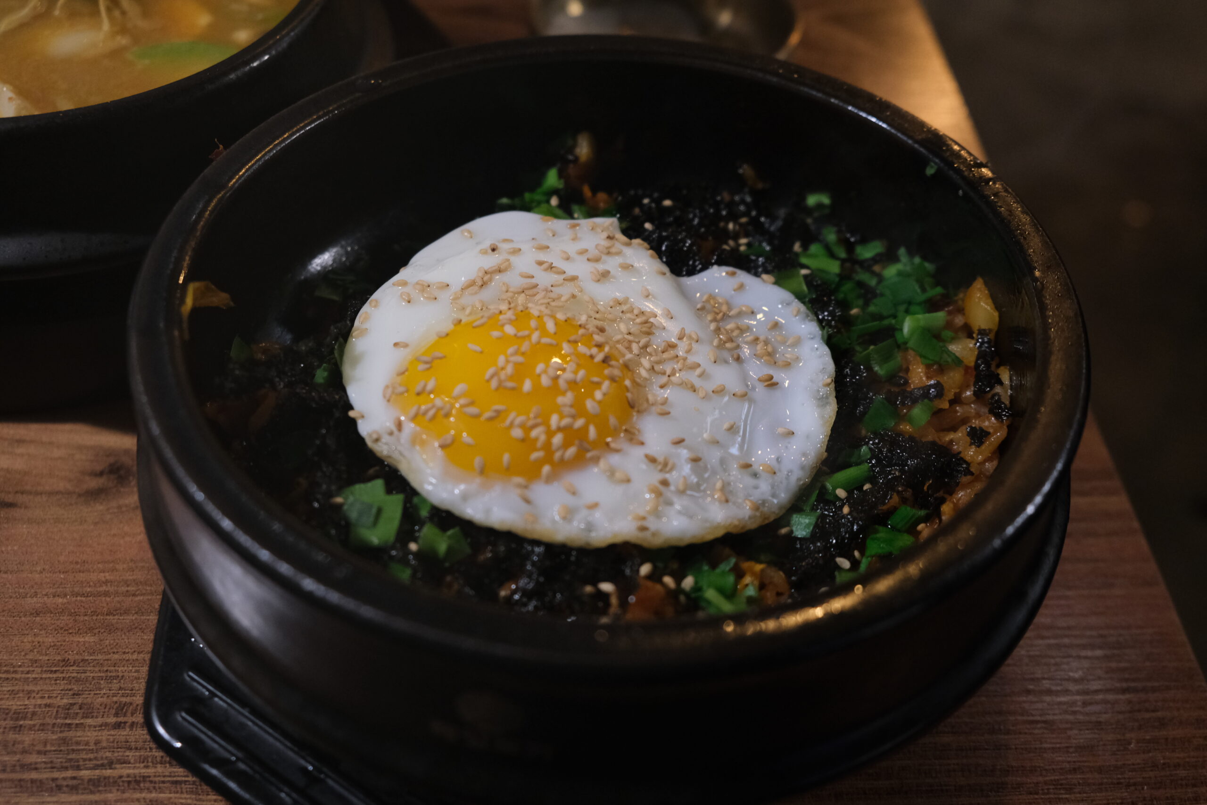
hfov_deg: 58.7
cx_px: 604
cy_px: 402
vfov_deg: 41.1
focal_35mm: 32
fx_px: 1073
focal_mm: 21.4
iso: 2500
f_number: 4
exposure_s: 1/30
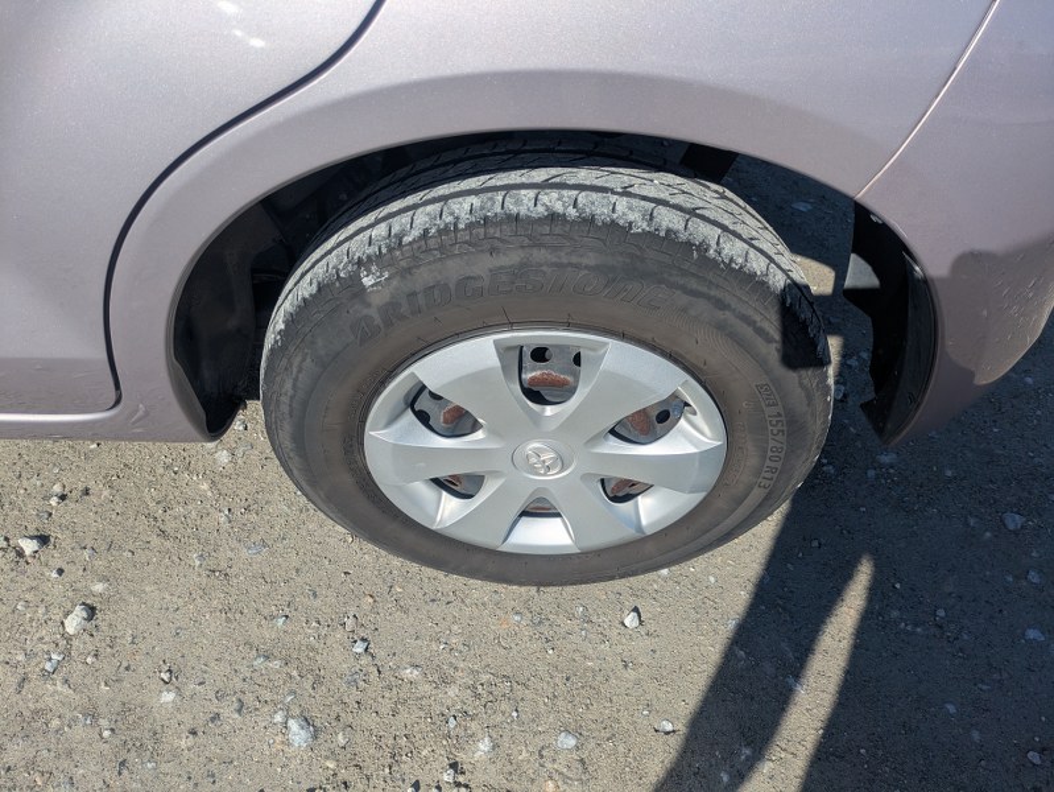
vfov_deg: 54.9
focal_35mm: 25
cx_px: 527
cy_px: 396
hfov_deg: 69.4
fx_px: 762
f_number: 1.89
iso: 49
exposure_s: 1/3745
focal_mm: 5.43
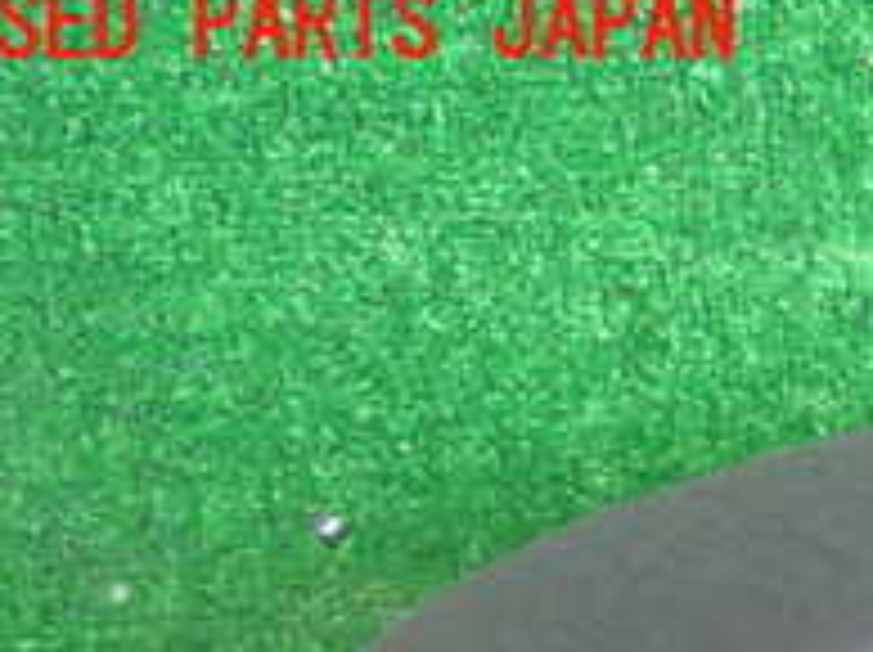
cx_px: 1269
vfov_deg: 14.7
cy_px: 985
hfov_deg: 18.9
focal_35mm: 93
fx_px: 2343
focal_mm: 5.4
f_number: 2.3
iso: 400
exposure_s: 1/30
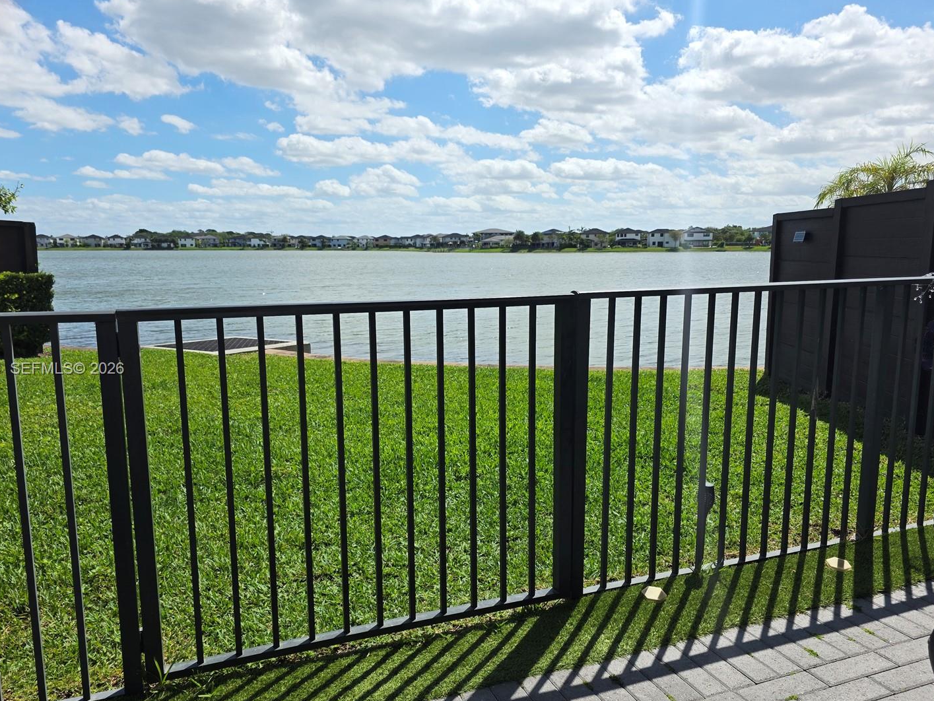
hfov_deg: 67.3
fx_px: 702
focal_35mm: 26
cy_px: 370
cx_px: 447
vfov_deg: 53.1
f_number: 1.7
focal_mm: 6.3
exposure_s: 1/7626
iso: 80
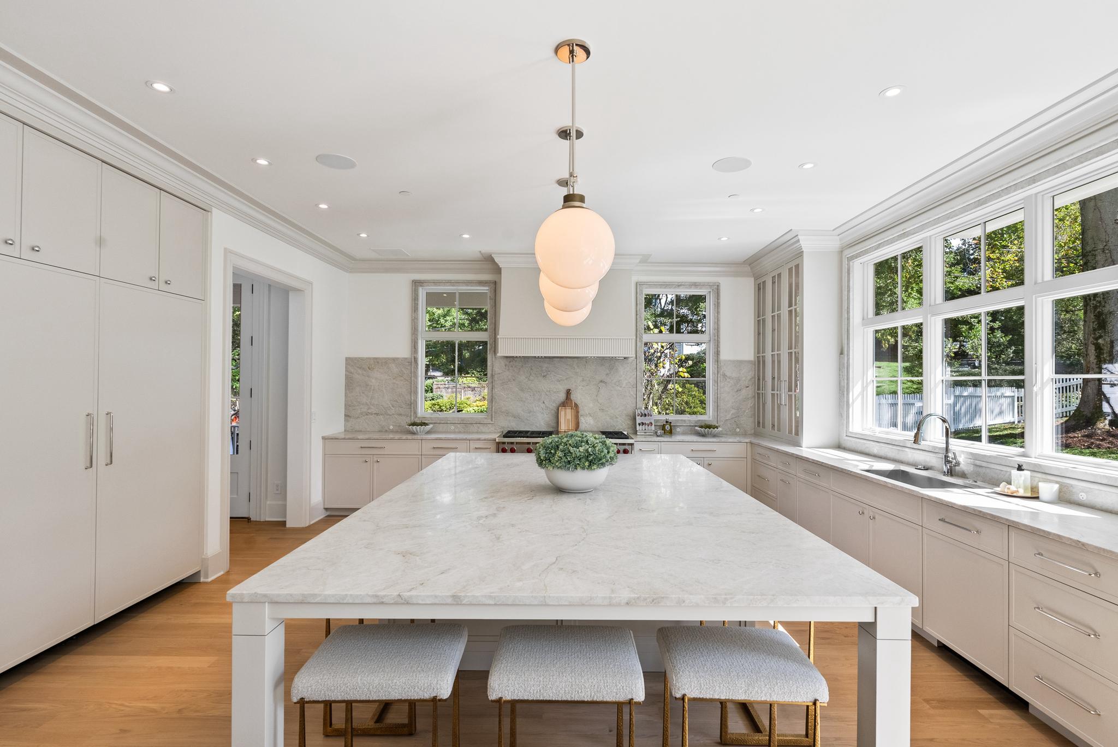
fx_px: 528
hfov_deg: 93.2
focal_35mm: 17
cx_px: 559
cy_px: 374
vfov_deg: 70.5
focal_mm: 17
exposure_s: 1/25
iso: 500
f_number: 9
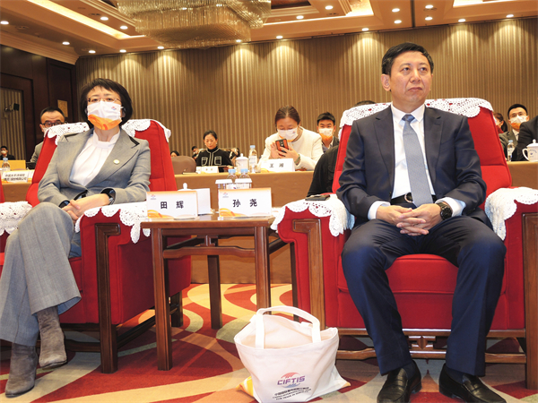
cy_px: 202
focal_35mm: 35
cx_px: 269
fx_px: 544
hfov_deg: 52.6
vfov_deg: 40.7
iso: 140
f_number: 2.2
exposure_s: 1/50
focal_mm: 7.6
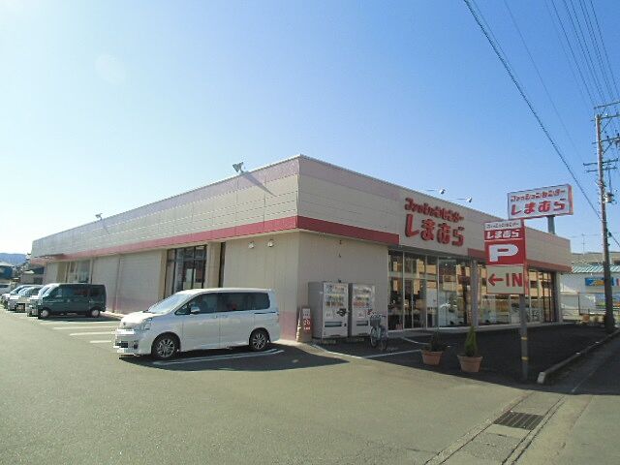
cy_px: 232
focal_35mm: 24
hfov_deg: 71.6
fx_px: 430
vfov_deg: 56.8
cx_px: 310
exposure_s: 1/640
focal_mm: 4.24
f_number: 3
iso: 64
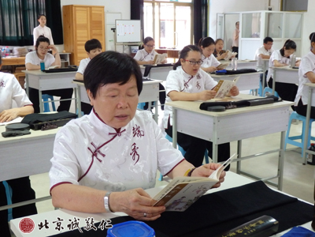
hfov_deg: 42.1
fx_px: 409
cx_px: 158
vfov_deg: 32.2
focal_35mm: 45
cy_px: 118
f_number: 3.8
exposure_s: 1/50
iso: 800
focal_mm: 8
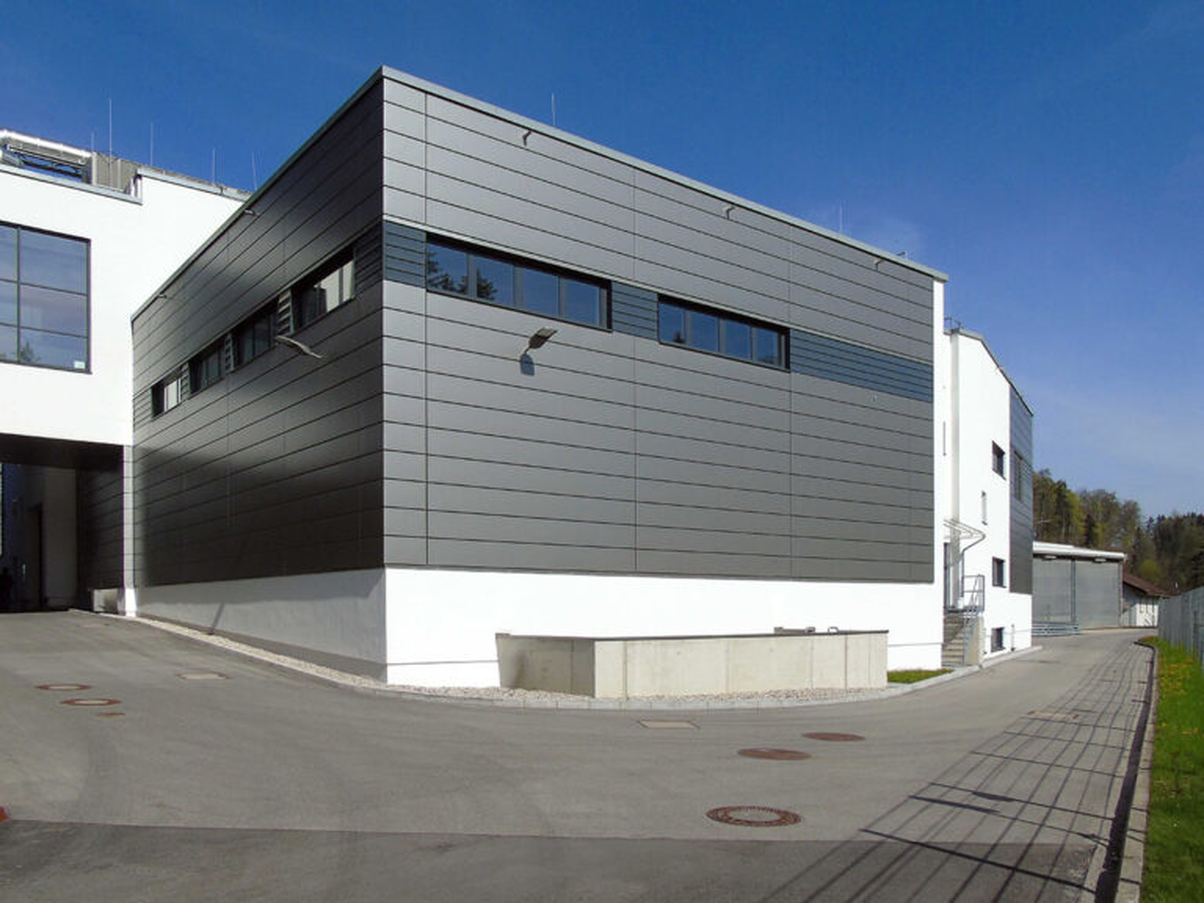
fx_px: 870
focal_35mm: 25
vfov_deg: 54.9
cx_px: 602
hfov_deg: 69.4
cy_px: 452
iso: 80
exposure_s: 1/1000
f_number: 4.3
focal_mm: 4.4
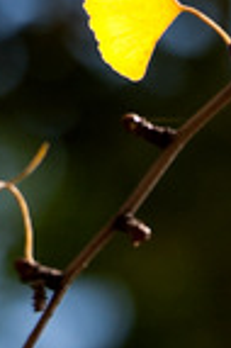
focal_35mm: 1399
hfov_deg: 1.0
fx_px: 13497
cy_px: 436
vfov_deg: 1.5
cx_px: 383
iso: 160
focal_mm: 200
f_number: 3.5
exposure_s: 1/2000
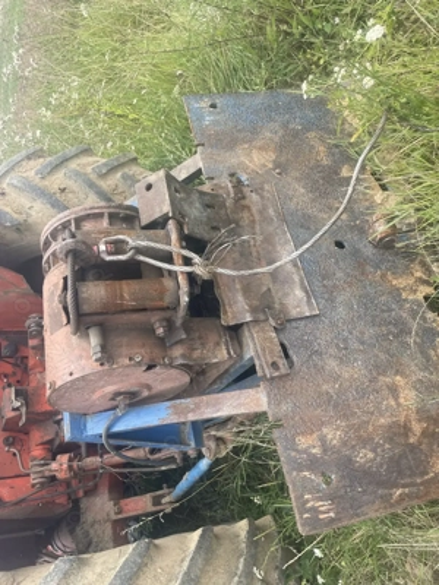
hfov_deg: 53.1
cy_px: 292
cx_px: 220
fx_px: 440
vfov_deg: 67.3
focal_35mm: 26
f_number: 1.6
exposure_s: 1/812
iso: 32
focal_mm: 4.2
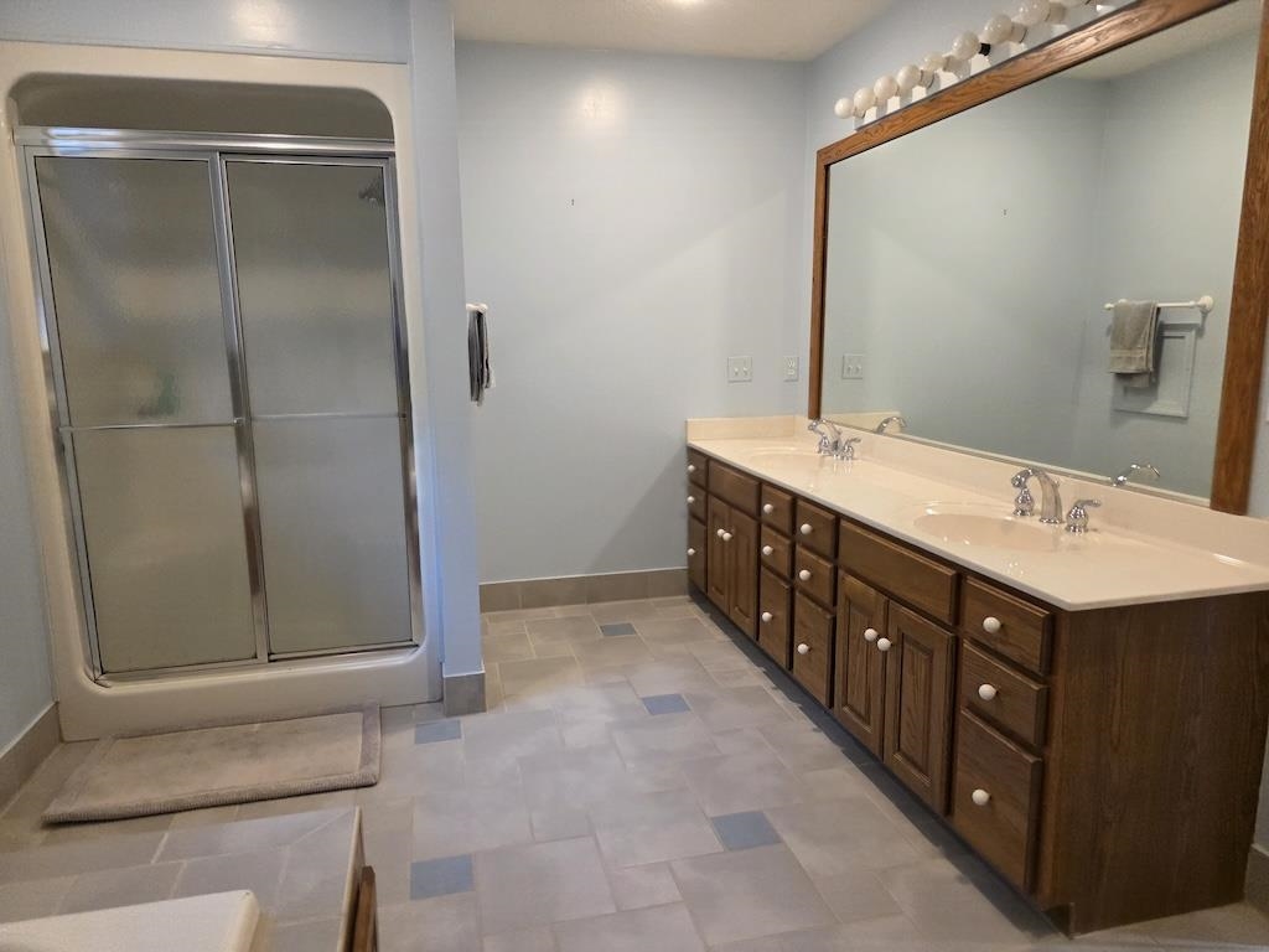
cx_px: 634
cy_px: 476
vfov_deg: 58.9
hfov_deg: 73.9
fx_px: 843
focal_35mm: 23
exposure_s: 1/120
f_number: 1.7
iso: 640
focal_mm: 6.3
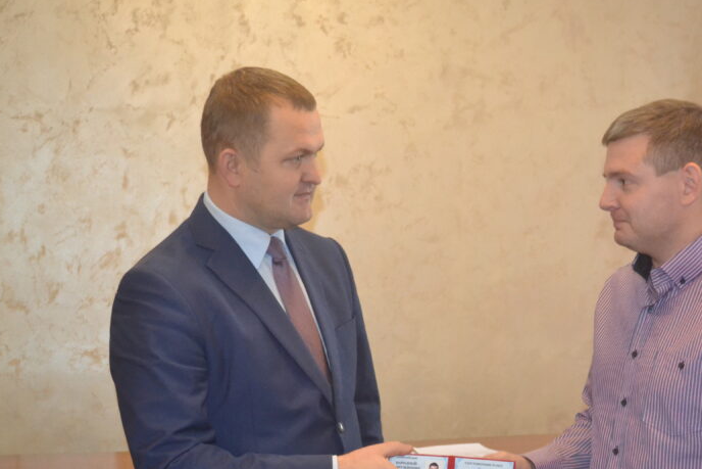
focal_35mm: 67
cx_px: 490
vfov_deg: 20.2
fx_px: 1307
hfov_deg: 29.8
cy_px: 329
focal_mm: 30
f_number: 4.5
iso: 2500
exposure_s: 1/60
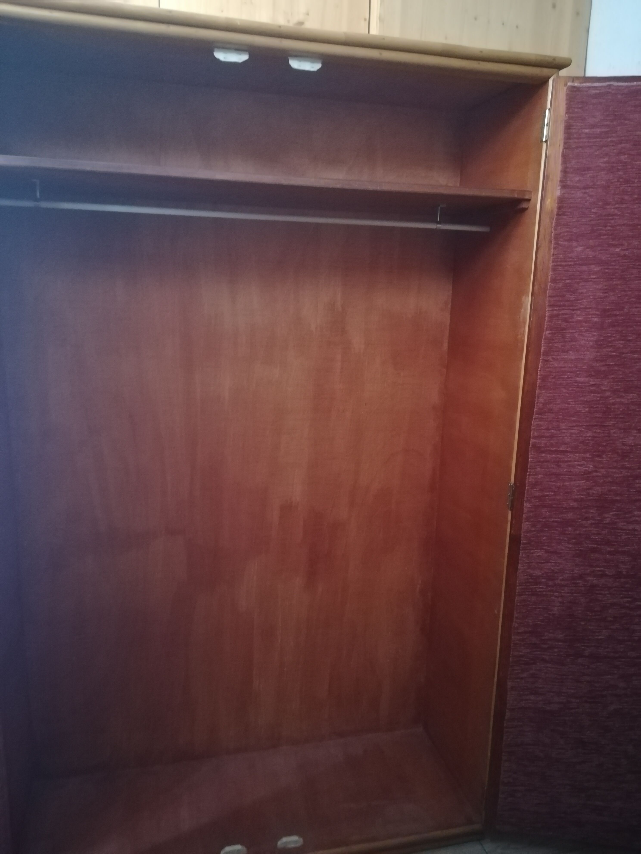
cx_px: 320
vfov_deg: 67.3
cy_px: 427
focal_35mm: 26
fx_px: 642
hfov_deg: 53.1
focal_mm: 3.83
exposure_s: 1/14.3
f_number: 2.2
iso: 1000
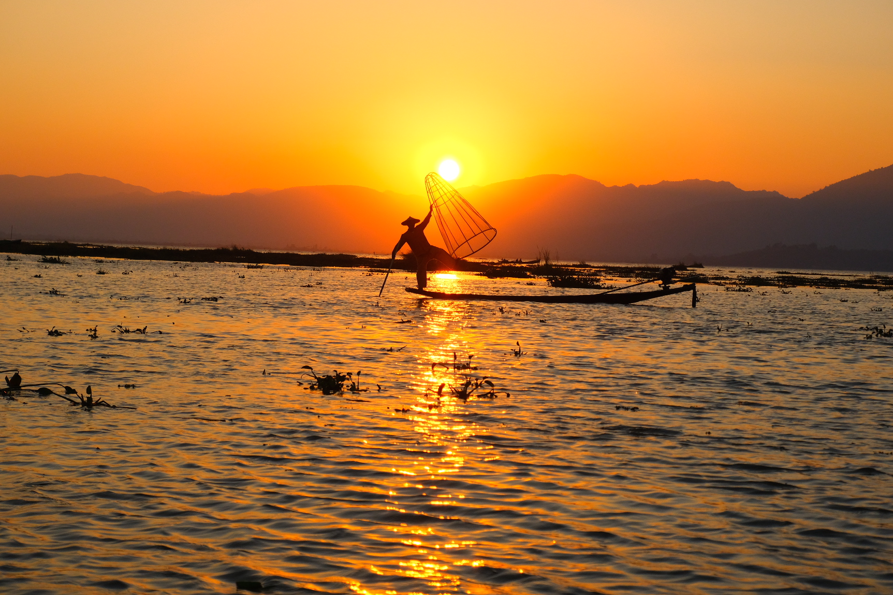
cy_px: 296
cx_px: 446
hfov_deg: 28.8
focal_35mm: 70
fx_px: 1736
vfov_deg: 19.5
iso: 800
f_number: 5.6
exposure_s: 1/2900
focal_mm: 45
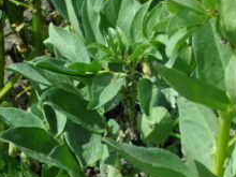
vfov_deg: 8.3
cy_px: -106
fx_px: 1186
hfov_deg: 11.0
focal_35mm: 174
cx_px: 324
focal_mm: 26
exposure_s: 1/400
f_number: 10
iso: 200
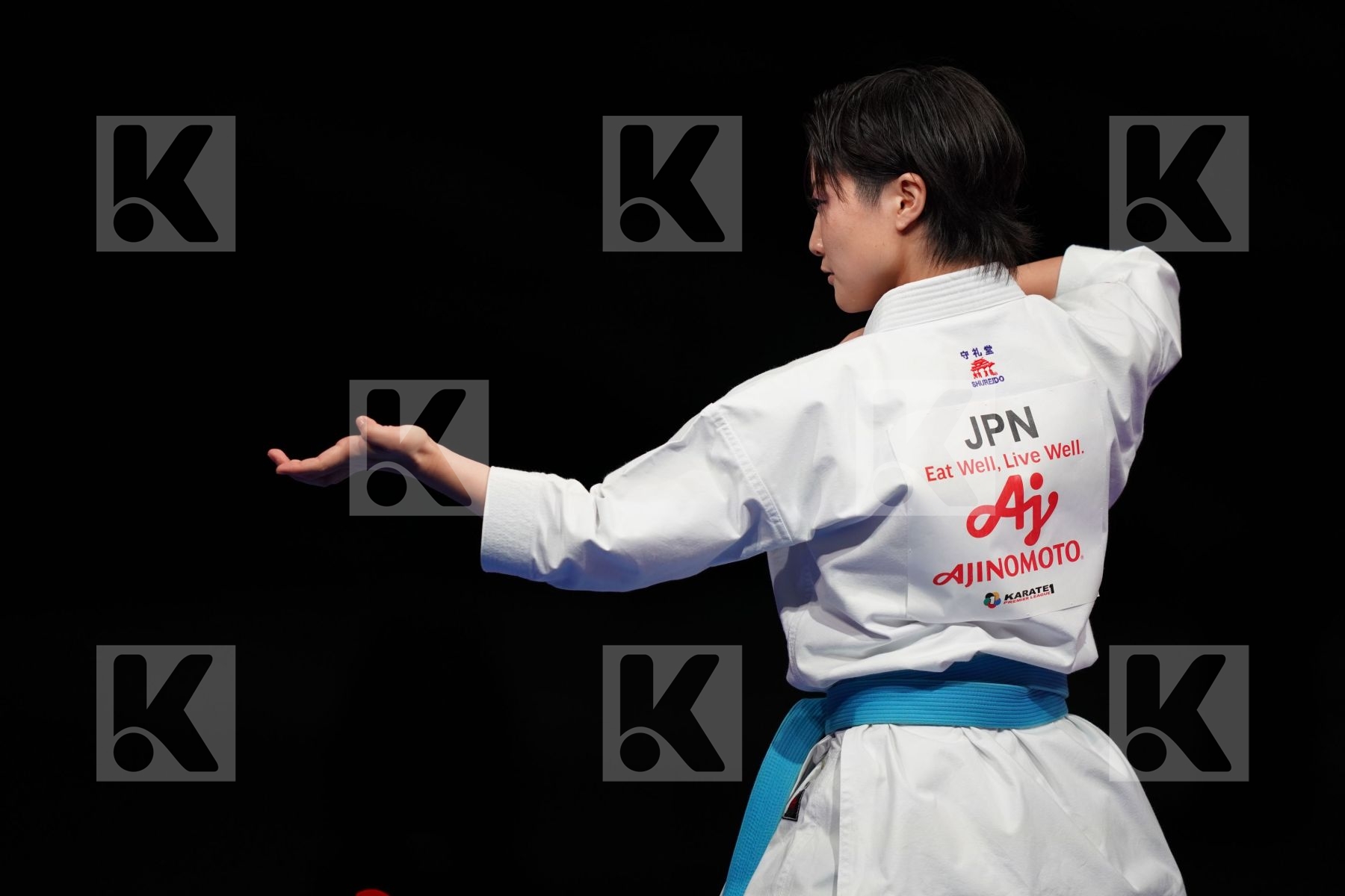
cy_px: 448
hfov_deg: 5.2
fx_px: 14943
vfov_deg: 3.4
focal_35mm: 400
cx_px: 672
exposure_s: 1/500
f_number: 2.8
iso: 1000
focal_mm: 400
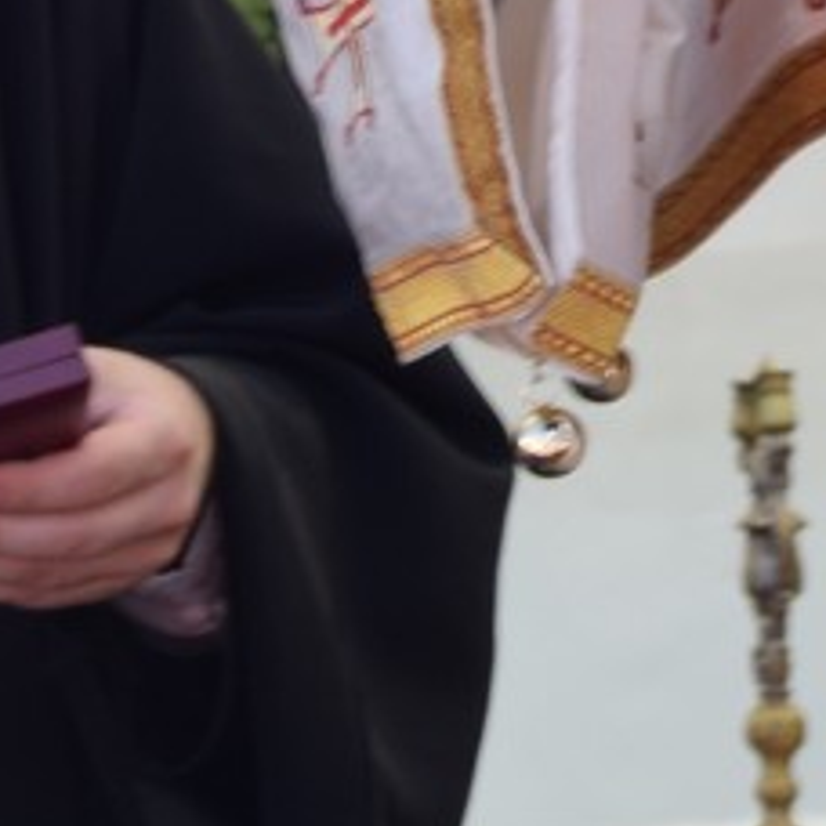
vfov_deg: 3.3
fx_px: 14416
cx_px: 1811
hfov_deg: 3.3
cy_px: -504
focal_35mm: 534
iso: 100
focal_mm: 50
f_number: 8
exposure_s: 1/80
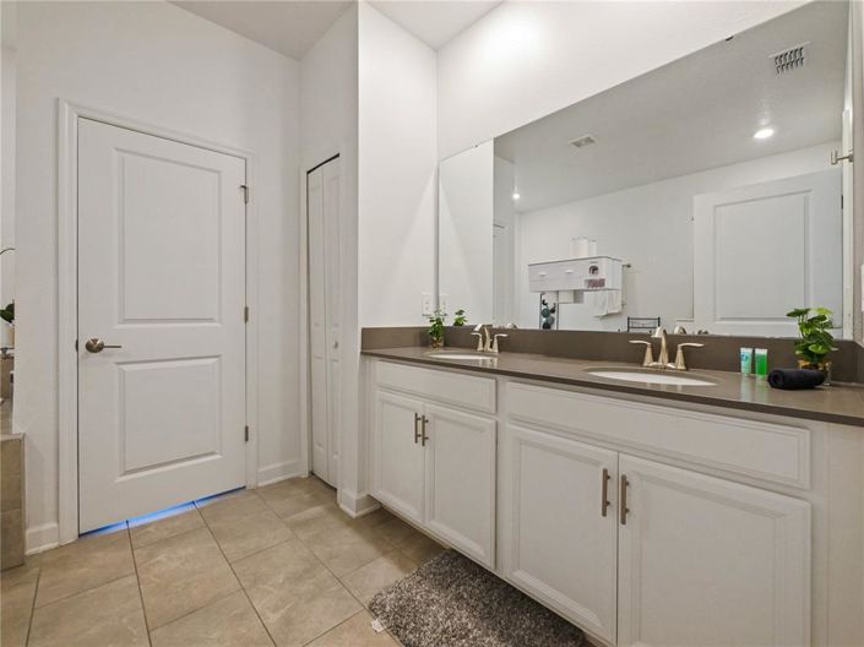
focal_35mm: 14
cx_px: 432
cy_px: 324
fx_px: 349
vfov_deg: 85.6
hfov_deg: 102.1
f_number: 4
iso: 1000
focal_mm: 7
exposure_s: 1/60
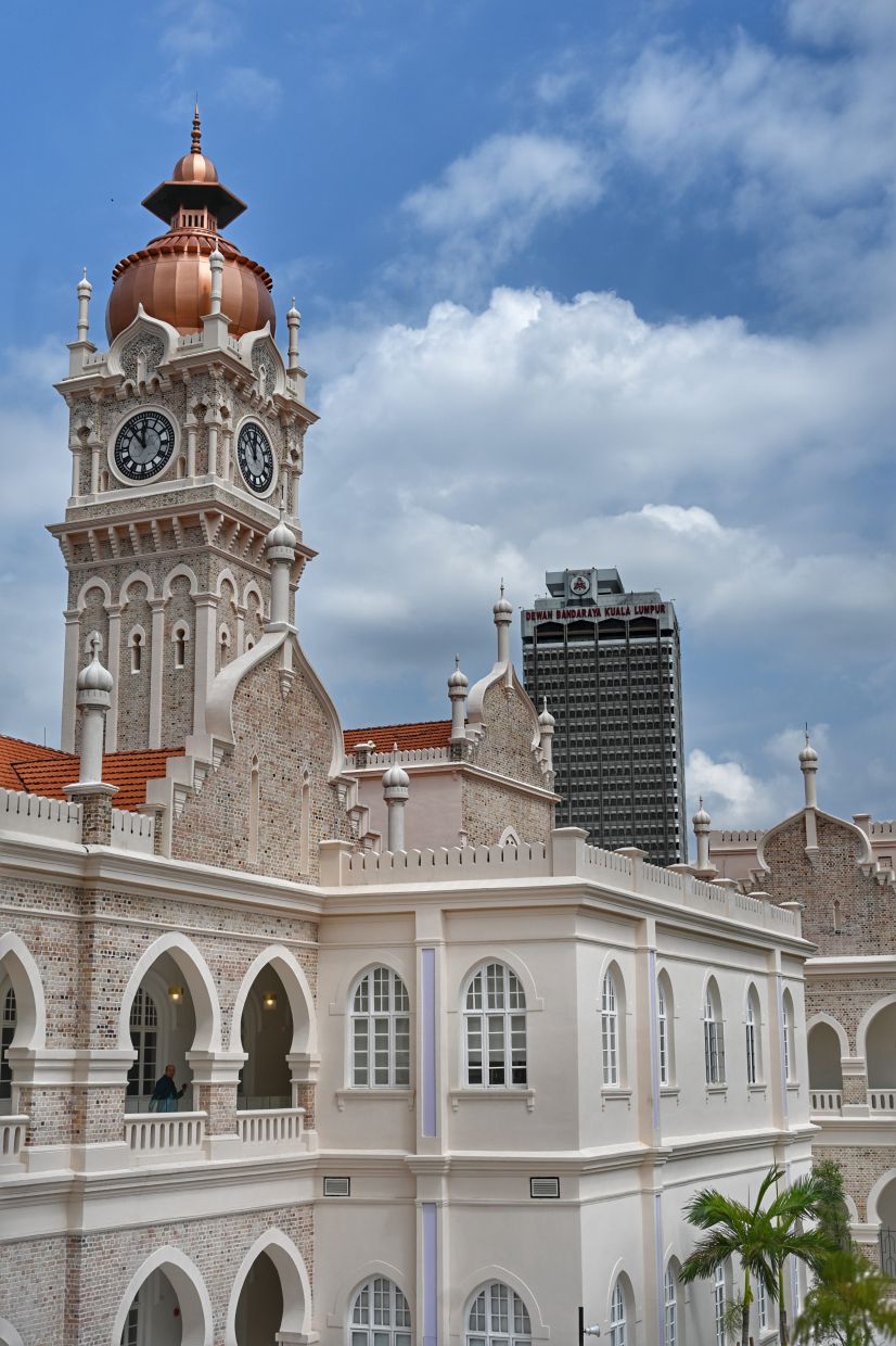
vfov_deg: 42.8
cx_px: 448
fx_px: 1718
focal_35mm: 46
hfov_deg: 29.2
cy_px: 673
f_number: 4
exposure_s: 1/4000
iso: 140
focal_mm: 46
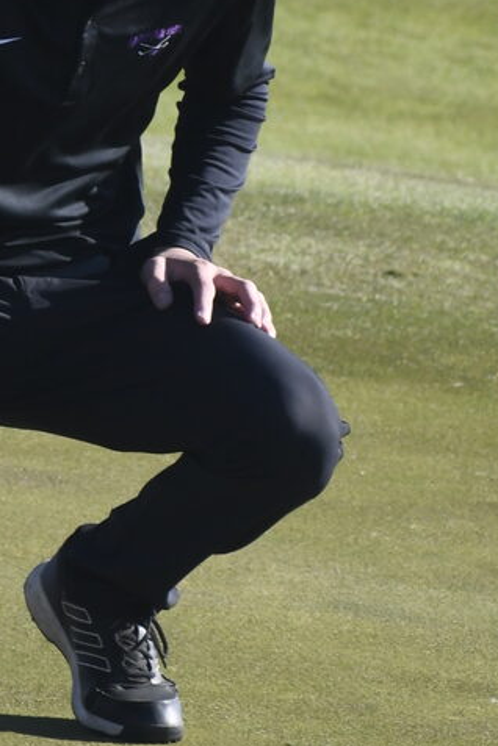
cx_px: 119
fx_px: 29359
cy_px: 288
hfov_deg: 1.0
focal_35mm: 1415
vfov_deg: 1.5
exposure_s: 1/1000
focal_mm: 300
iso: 400
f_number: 6.3
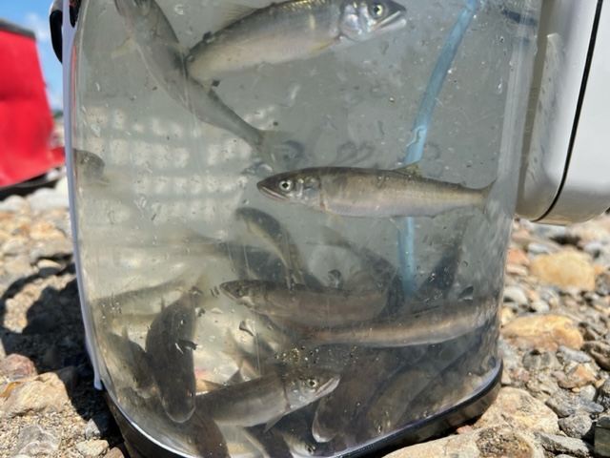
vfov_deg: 53.1
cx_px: 305
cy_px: 229
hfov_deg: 67.3
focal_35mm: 26
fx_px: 458
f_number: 1.5
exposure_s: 1/3257
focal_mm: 5.7
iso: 50
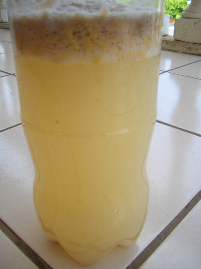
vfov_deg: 52.6
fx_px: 271
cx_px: 100
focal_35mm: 35
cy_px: 134
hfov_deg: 40.7
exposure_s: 1/200
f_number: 2.6
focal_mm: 5.8
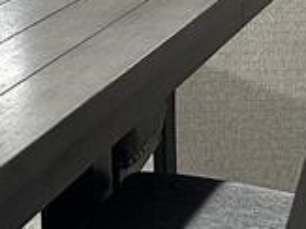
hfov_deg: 13.0
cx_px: 79
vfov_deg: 9.4
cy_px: -158
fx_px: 1334
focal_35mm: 151
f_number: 1.78
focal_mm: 6.86
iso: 250
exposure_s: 1/60
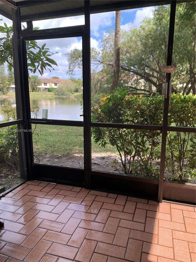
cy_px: 131
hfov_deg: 53.1
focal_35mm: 26
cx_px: 98
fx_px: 196
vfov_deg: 67.3
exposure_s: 1/202
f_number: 1.8
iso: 25
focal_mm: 4.25
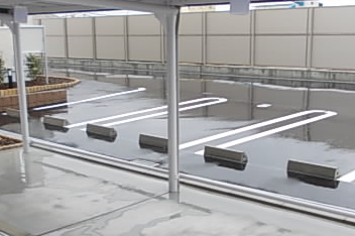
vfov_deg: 25.3
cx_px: 162
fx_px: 522
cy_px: 155
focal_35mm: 53
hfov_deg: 37.5
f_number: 2.7
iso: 80
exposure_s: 1/60
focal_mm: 4
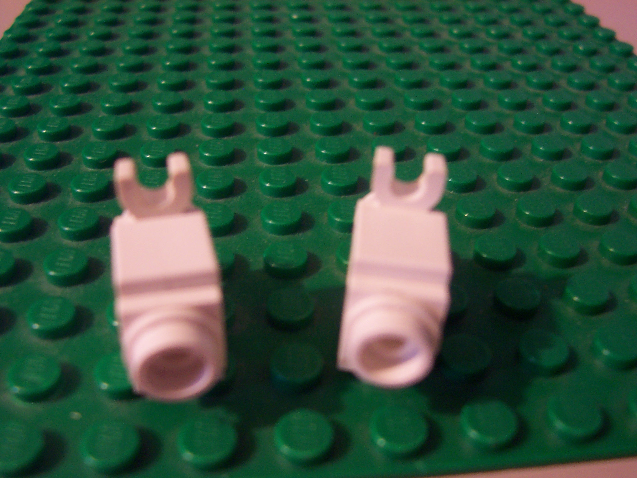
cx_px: 318
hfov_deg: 50.1
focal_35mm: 37
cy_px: 239
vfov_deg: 38.7
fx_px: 681
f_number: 2.8
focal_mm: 5.6
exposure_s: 1/8
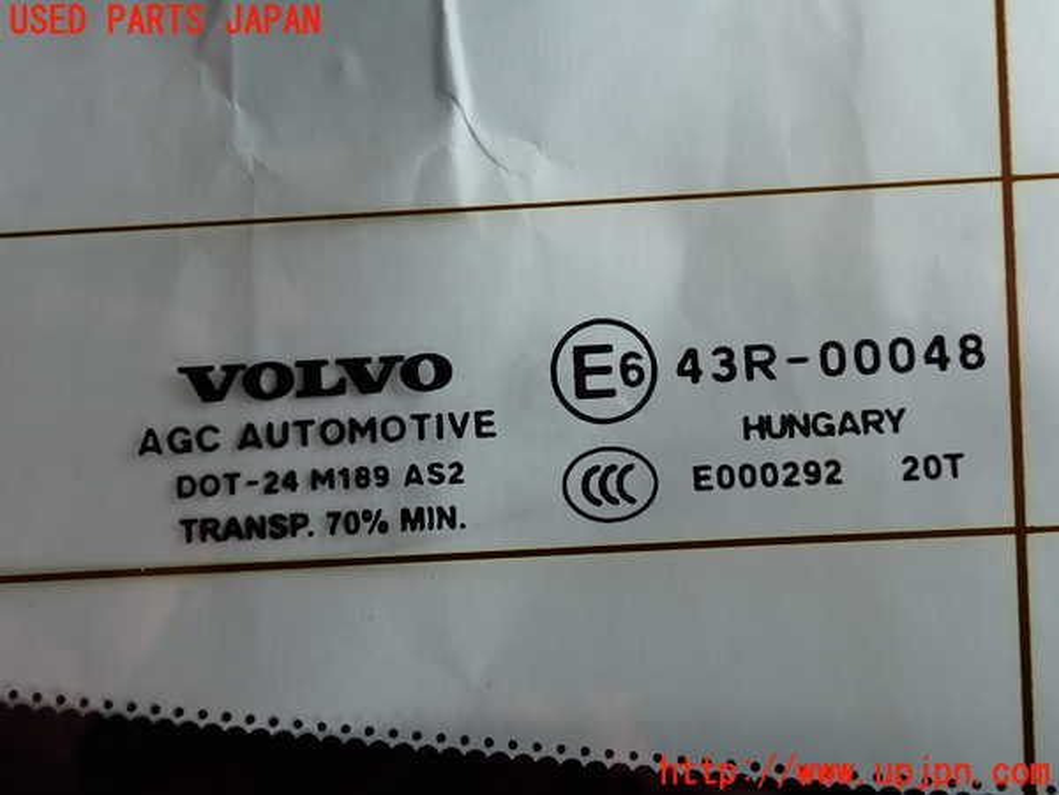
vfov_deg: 39.7
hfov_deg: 51.4
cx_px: 530
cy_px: 398
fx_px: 1101
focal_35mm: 36
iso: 100
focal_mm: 6.37
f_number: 3.5
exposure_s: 1/125
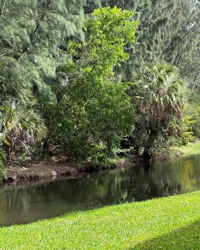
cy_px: 116
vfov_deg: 25.1
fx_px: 562
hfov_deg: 19.9
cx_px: 166
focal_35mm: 76
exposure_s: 1/837
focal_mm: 6.76
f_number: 1.78
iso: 64
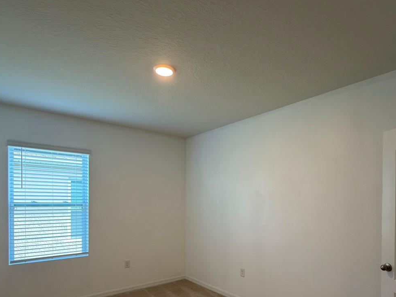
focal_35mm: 23
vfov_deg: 57.3
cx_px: 223
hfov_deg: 73.6
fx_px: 263
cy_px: 203
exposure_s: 1/30
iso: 64
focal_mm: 2.22
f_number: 2.2
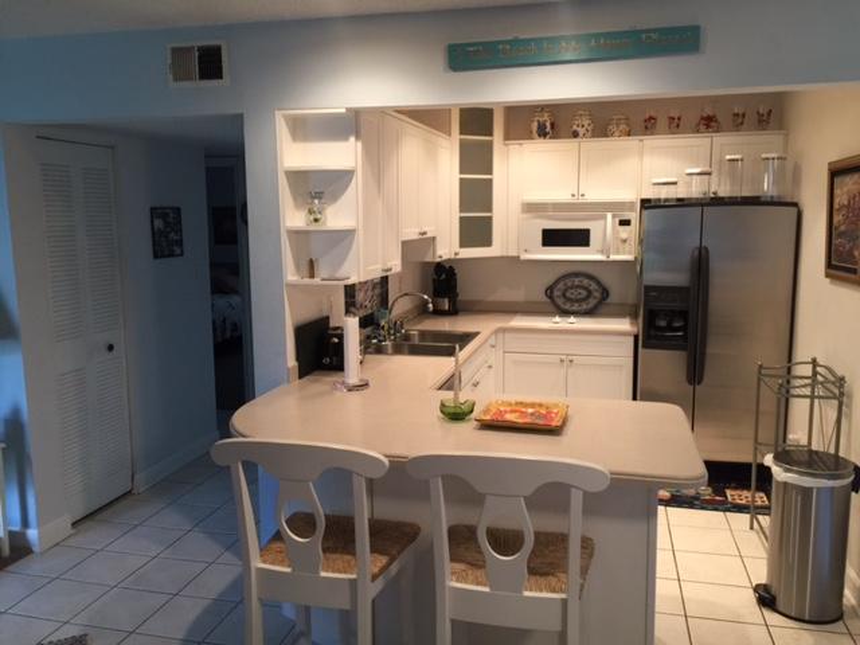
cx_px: 430
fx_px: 720
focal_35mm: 29
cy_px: 322
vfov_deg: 48.2
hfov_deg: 61.7
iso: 64
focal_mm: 4.15
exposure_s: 1/15
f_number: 2.2
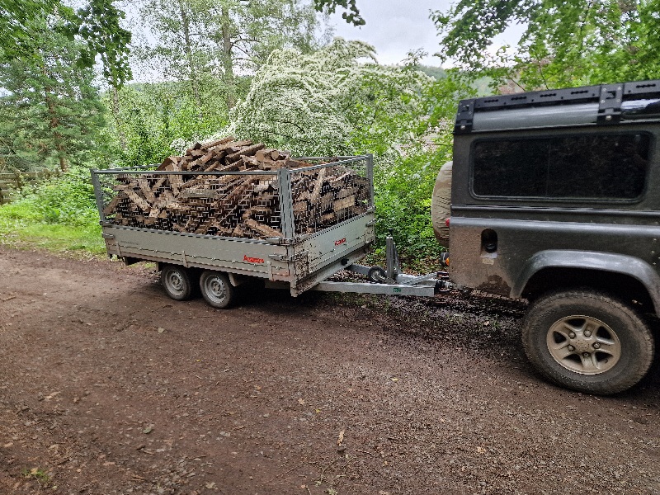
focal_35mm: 23
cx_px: 330
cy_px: 248
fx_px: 439
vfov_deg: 58.9
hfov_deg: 73.9
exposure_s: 1/182
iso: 64
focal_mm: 6.4
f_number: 1.8
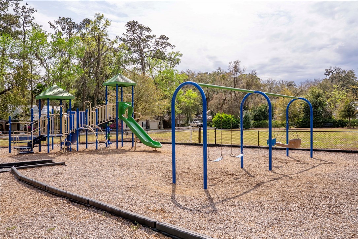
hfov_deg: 65.5
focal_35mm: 28
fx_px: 279
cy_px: 120
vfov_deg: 46.4
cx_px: 179
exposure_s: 1/320
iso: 100
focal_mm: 28
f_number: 8
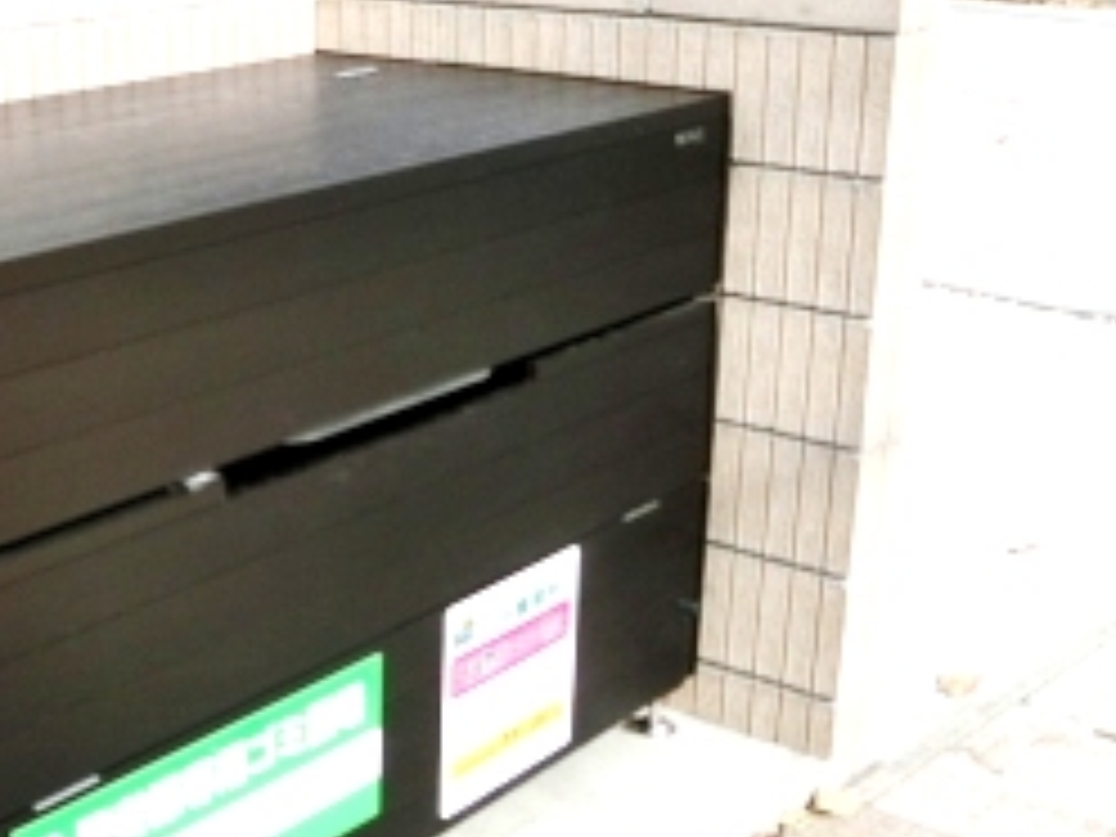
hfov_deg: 30.6
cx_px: 266
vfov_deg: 23.6
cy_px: 459
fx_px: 1999
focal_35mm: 62
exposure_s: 1/1000
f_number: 3
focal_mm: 4.24
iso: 80
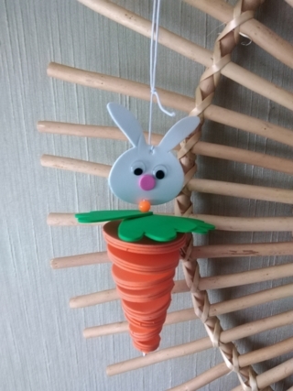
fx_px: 294
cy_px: 196
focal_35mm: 26
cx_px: 146
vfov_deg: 67.3
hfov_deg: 53.0
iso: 757
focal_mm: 3.6
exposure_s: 1/20
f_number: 1.8
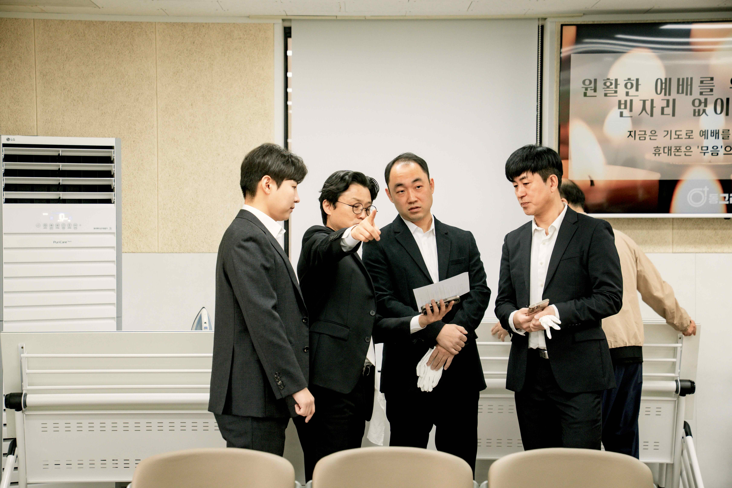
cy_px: 244
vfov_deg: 19.5
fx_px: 1423
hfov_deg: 28.8
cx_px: 366
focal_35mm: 70
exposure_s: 1/125
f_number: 4
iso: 800
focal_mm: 70
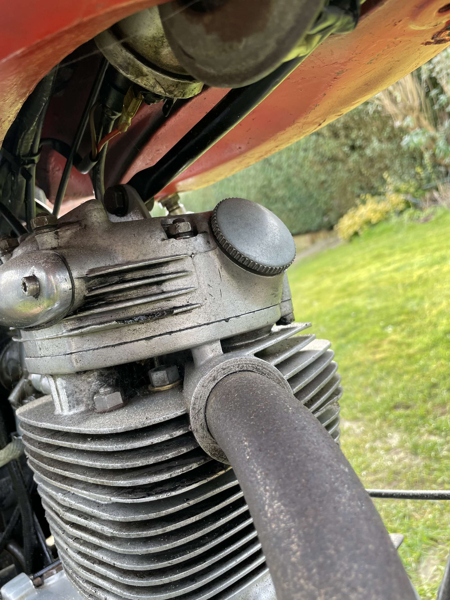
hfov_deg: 53.1
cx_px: 225
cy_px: 300
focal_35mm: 26
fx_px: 451
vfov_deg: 67.3
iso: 50
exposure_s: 1/121
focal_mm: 4.2
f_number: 1.6
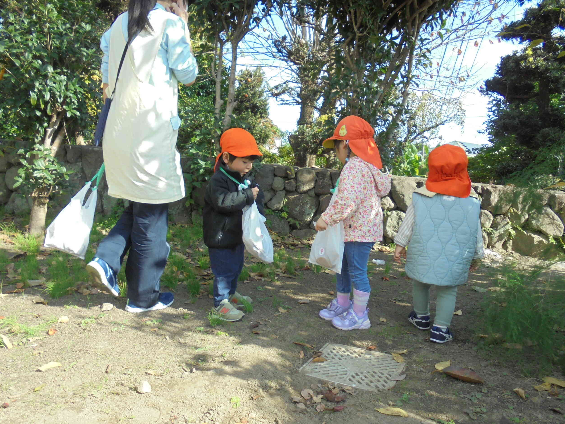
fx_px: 441
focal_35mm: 27
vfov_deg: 51.4
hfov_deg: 65.3
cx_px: 274
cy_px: 214
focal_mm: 4.6
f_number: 3.5
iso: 100
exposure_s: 1/250
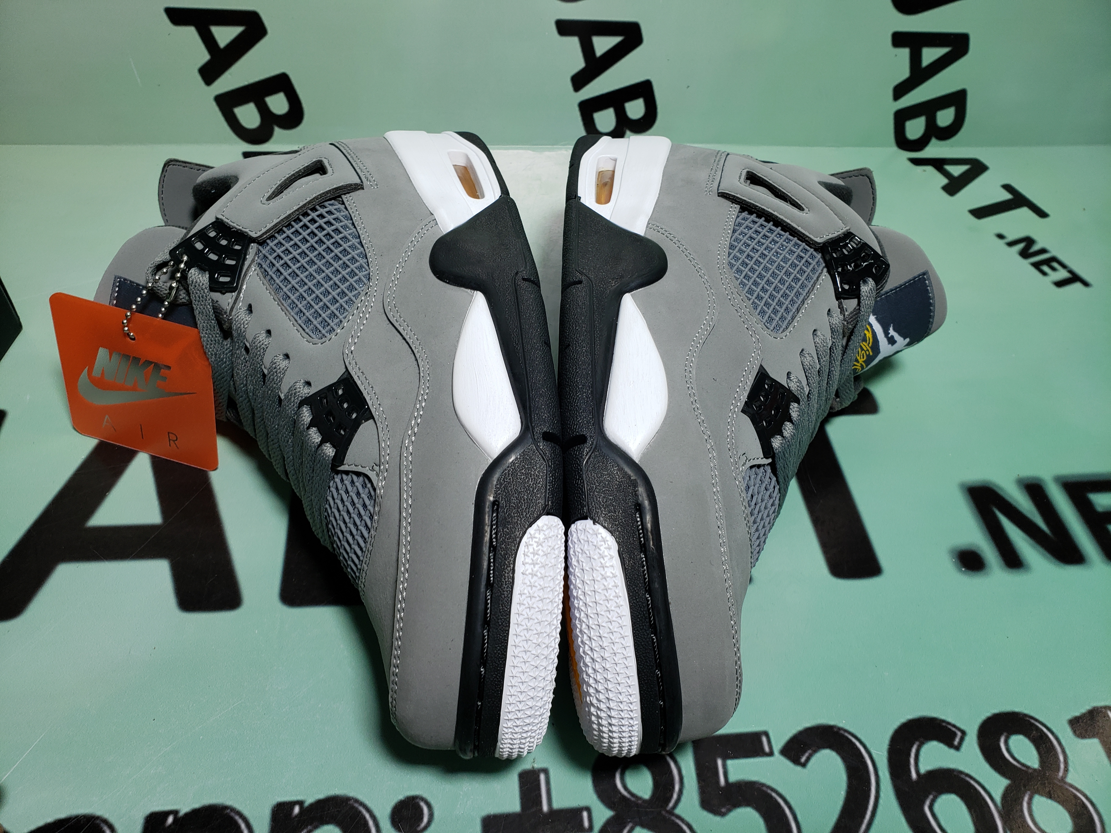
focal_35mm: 26
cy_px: 416
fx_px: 834
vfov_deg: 53.1
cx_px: 556
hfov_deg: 67.3
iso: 50
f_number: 2.4
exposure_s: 1/181
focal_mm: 4.3
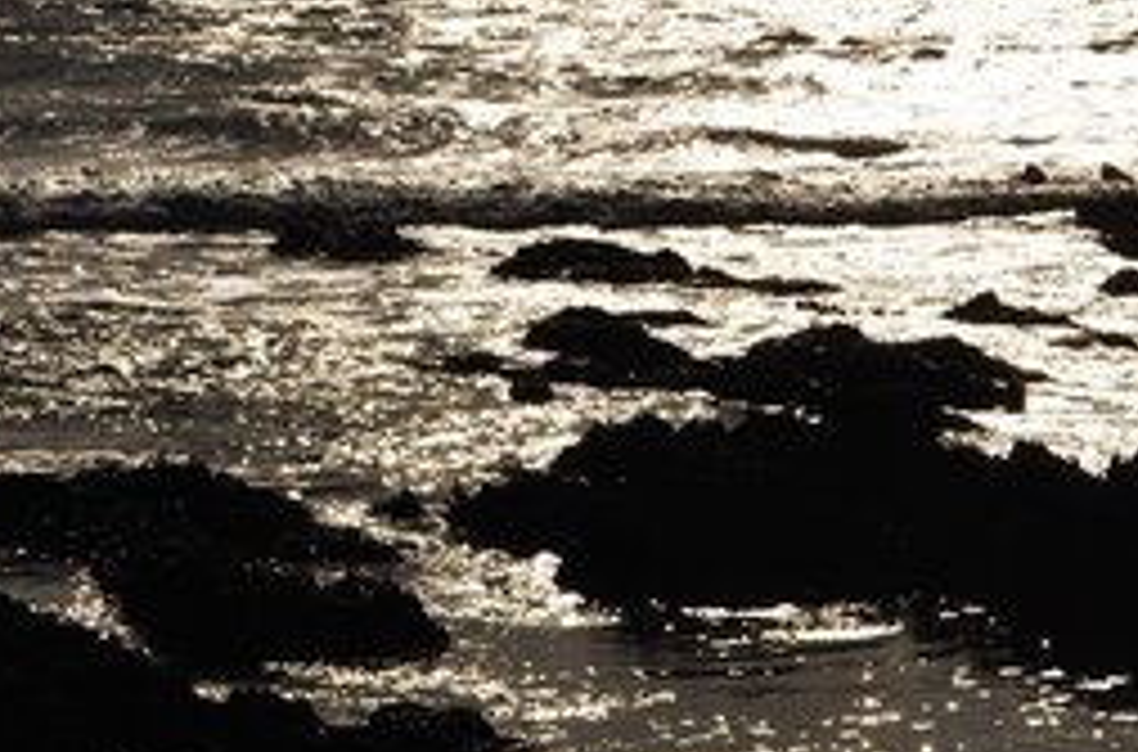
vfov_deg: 7.8
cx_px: 1075
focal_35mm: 175
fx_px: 5517
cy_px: 313
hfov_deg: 11.7
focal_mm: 55
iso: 320
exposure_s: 1/1250
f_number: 18
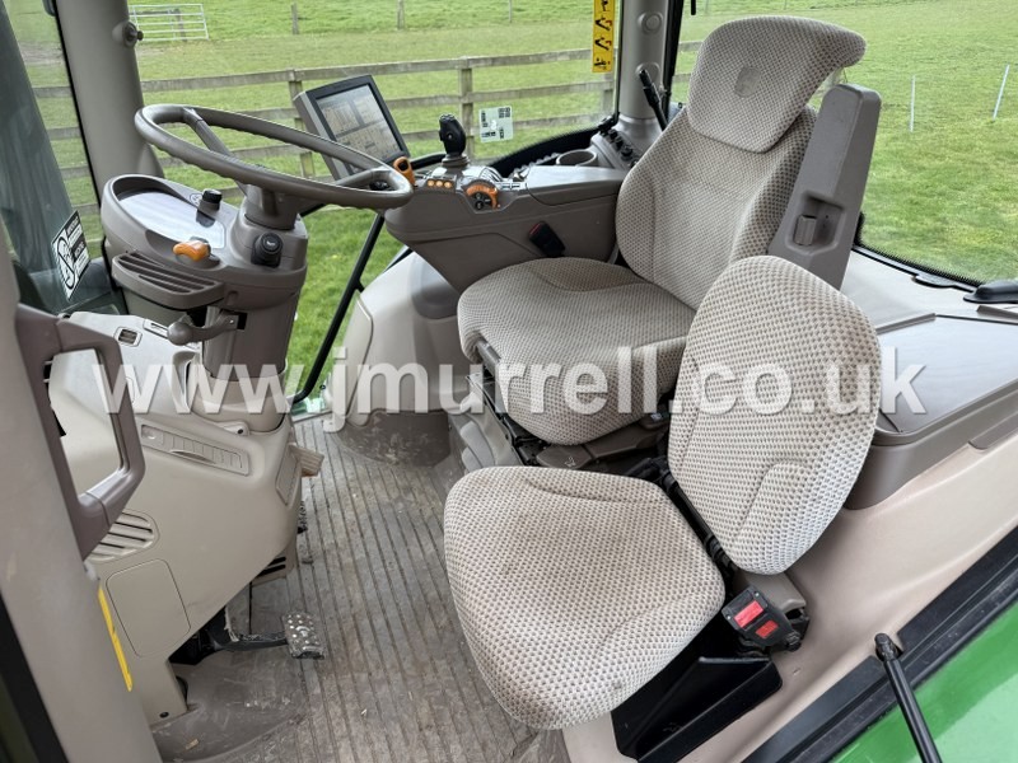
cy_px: 382
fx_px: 706
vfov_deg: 56.8
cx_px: 509
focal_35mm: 24
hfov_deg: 71.6
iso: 80
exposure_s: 1/344
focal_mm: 6.76
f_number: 1.78
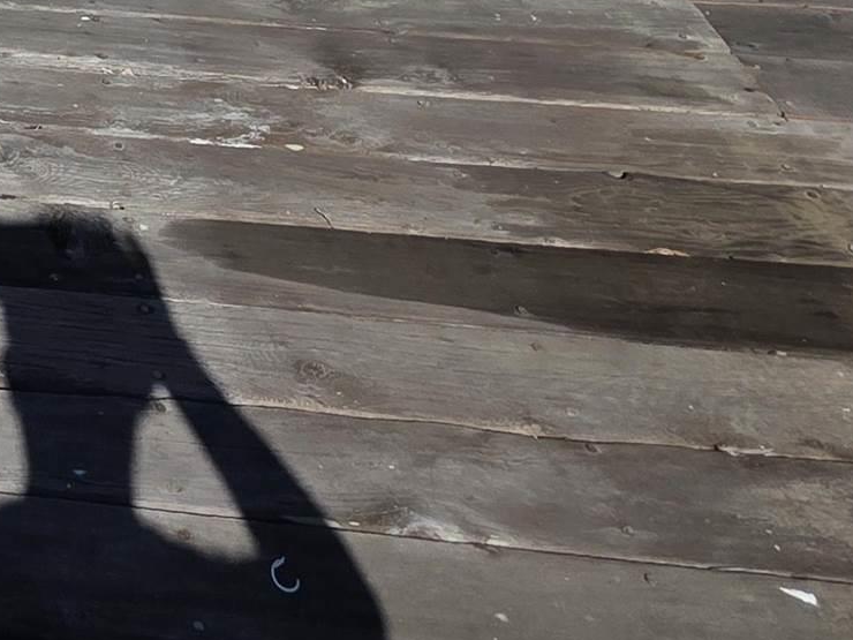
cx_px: -256
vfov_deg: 18.2
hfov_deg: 28.9
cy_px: -637
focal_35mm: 54
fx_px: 1331
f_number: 1.9
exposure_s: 1/3953
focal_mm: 2.2
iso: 40
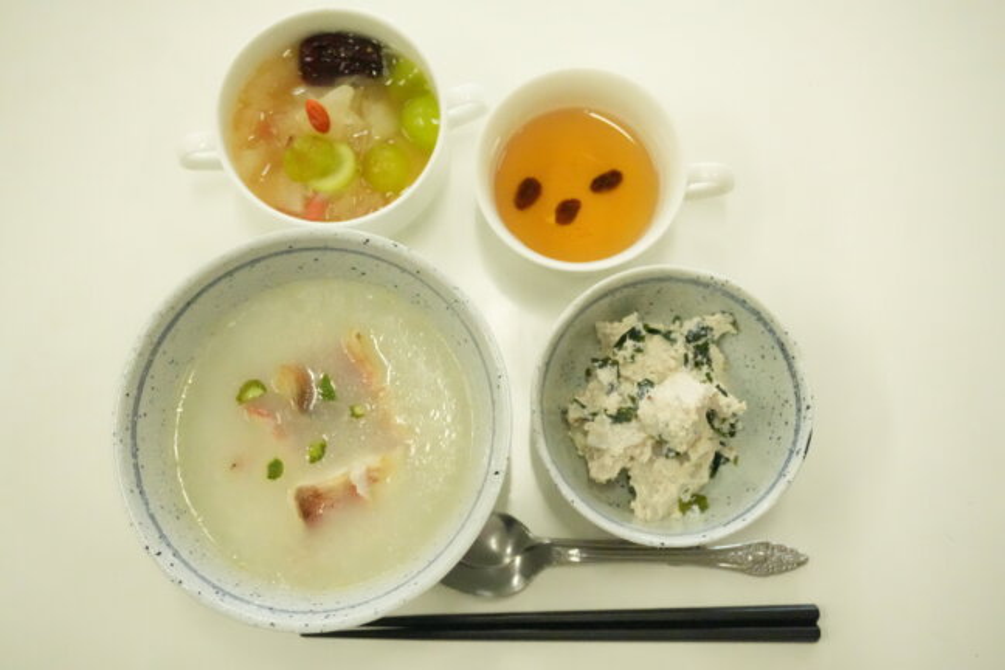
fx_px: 1214
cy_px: 335
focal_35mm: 44
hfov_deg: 45.0
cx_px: 502
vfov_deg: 30.8
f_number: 4.5
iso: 16000
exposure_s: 1/1600
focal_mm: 29
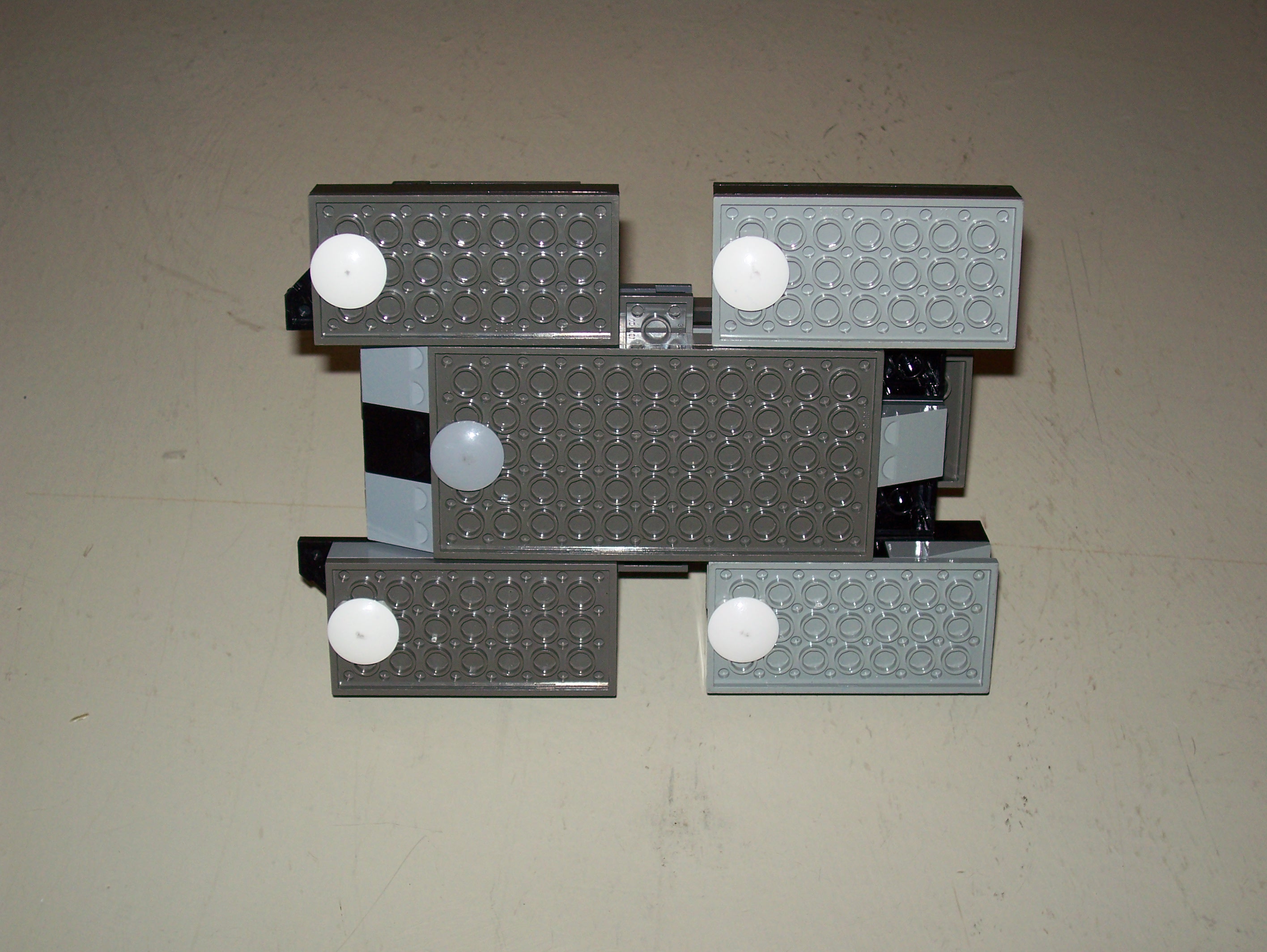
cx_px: 634
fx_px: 1941
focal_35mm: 53
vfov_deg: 27.6
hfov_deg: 36.1
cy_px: 476
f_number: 3.2
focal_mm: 8.7
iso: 80
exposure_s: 1/80
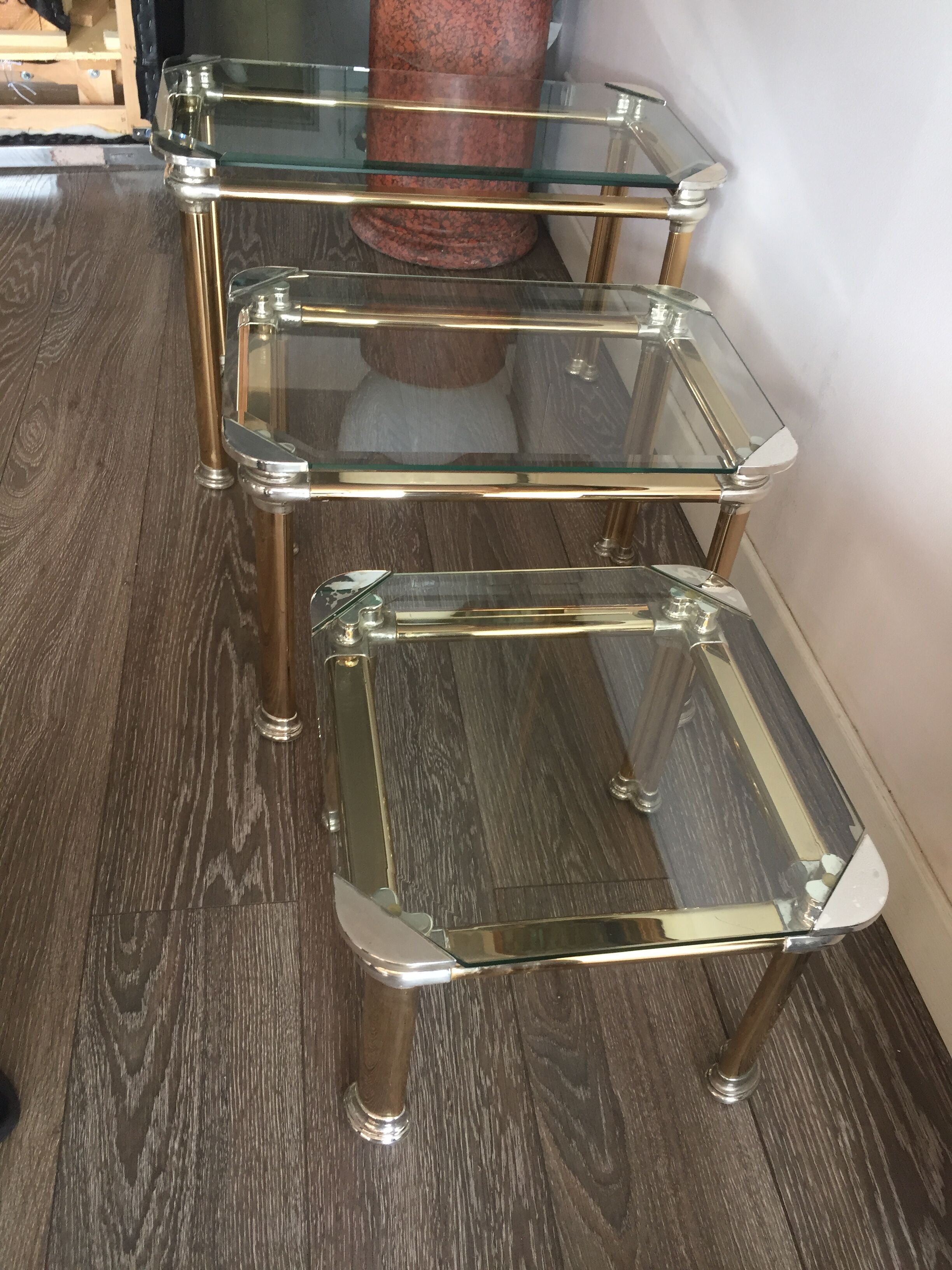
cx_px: 476
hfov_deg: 48.2
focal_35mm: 29
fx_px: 1063
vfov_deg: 61.7
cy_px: 635
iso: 100
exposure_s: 1/33
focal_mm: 4.15
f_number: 2.2
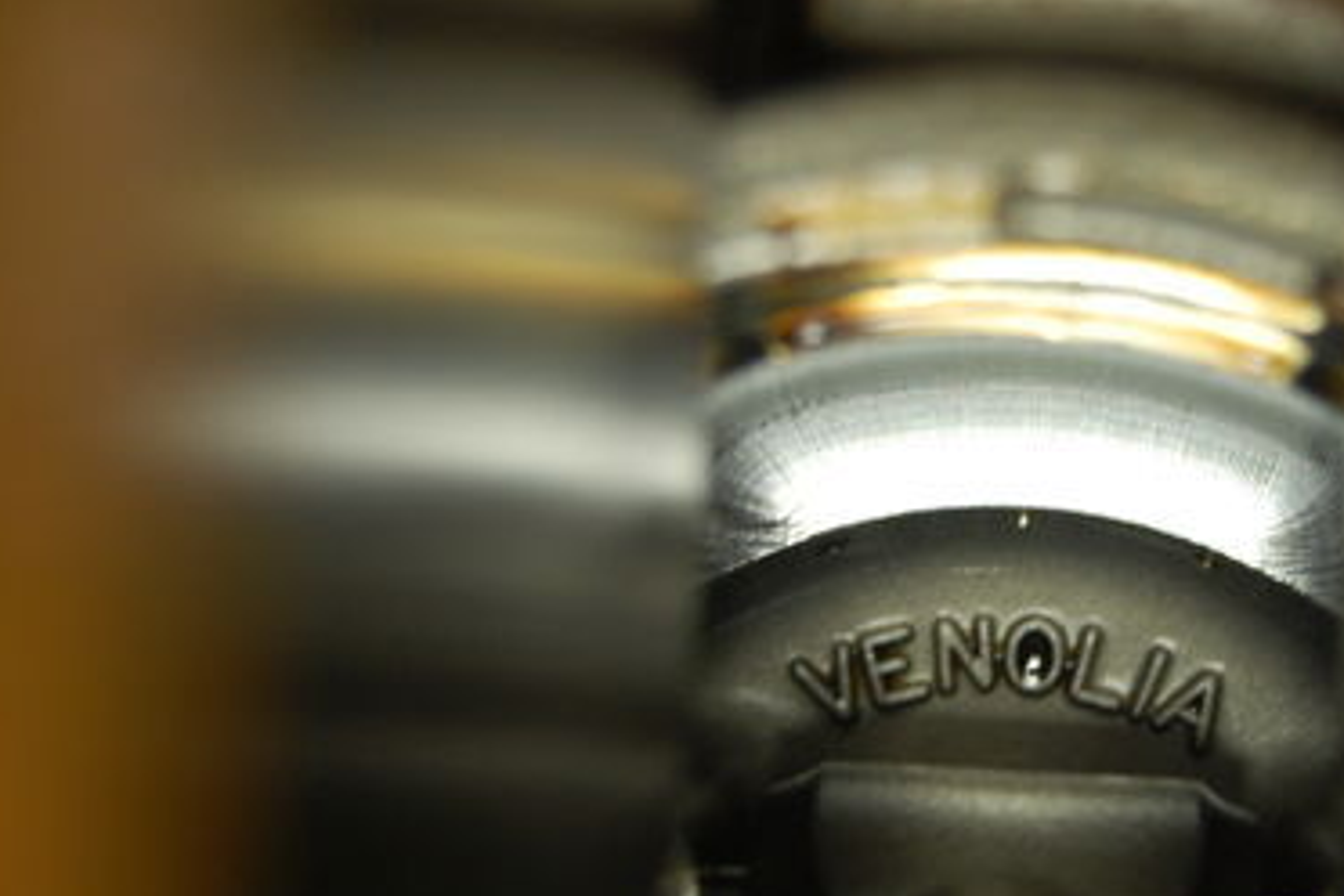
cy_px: 470
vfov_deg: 10.6
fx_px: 4816
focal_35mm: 129
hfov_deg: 15.8
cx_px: 1022
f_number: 5.6
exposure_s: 1/30
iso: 500
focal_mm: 50
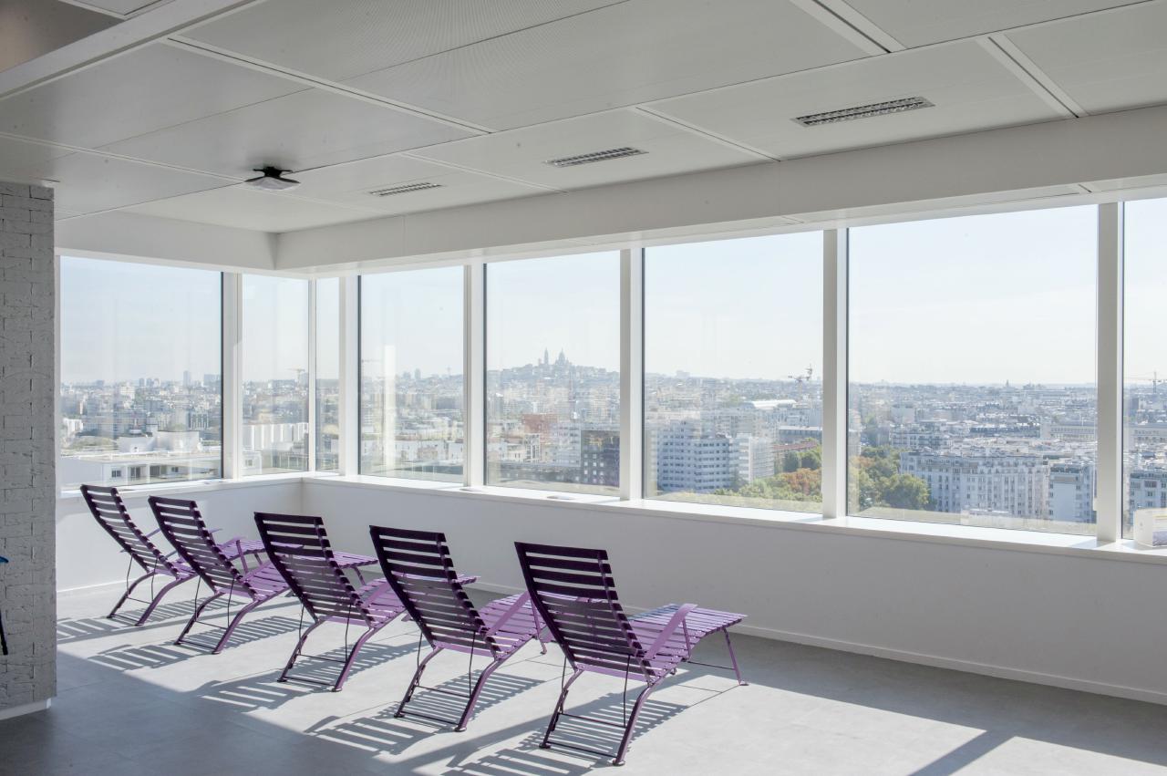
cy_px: 388
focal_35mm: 32
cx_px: 584
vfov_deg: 41.0
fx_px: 1036
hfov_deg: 58.8
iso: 560
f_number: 22
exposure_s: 1/60
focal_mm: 32
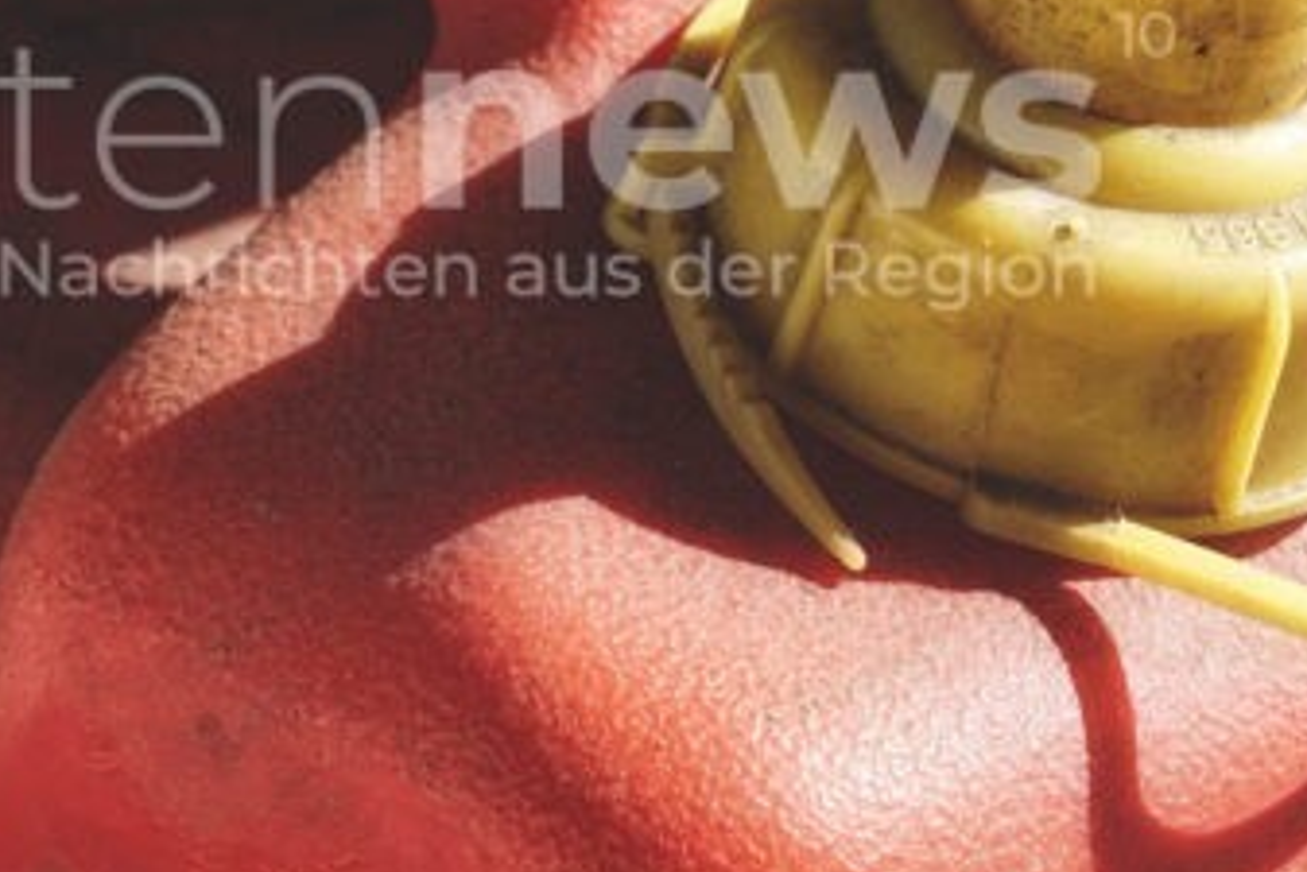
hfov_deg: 12.0
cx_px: 582
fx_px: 6211
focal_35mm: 171
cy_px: 151
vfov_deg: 8.0
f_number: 5.6
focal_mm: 50
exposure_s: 1/320
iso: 100
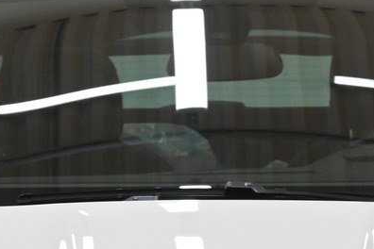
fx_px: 2743
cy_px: 428
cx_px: 224
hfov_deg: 7.8
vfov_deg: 5.1
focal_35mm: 264
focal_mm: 43
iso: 1600
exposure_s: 1/160
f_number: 6.3
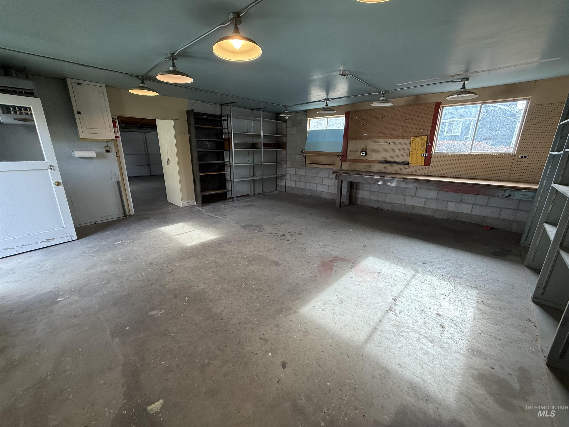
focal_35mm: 14
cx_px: 284
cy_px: 214
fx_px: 230
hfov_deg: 102.1
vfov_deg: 85.7
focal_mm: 2.22
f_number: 2.2
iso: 160
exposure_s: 1/120
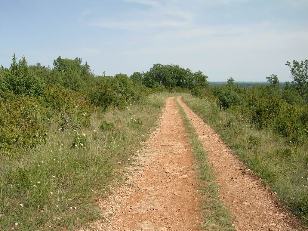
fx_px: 311
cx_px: 154
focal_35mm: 35
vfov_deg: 40.7
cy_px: 116
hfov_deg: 52.6
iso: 50
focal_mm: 5.4
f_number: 4.8
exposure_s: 1/452
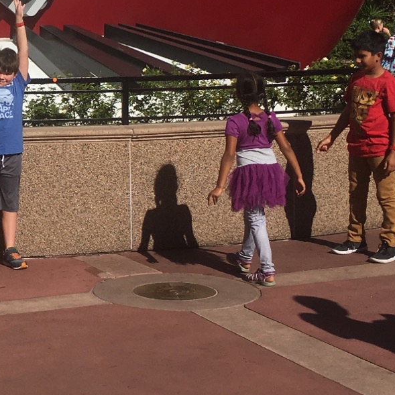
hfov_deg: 19.0
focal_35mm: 87
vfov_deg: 19.8
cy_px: 87
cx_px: -65
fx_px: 1123
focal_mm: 4.15
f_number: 2.2
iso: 25
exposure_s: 1/3344
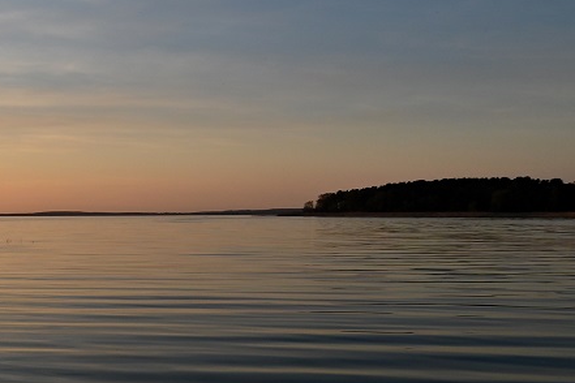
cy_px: 366
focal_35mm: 49
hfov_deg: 34.6
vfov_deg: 26.3
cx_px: -61
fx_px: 783
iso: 100
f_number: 6.3
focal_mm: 12
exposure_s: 1/320
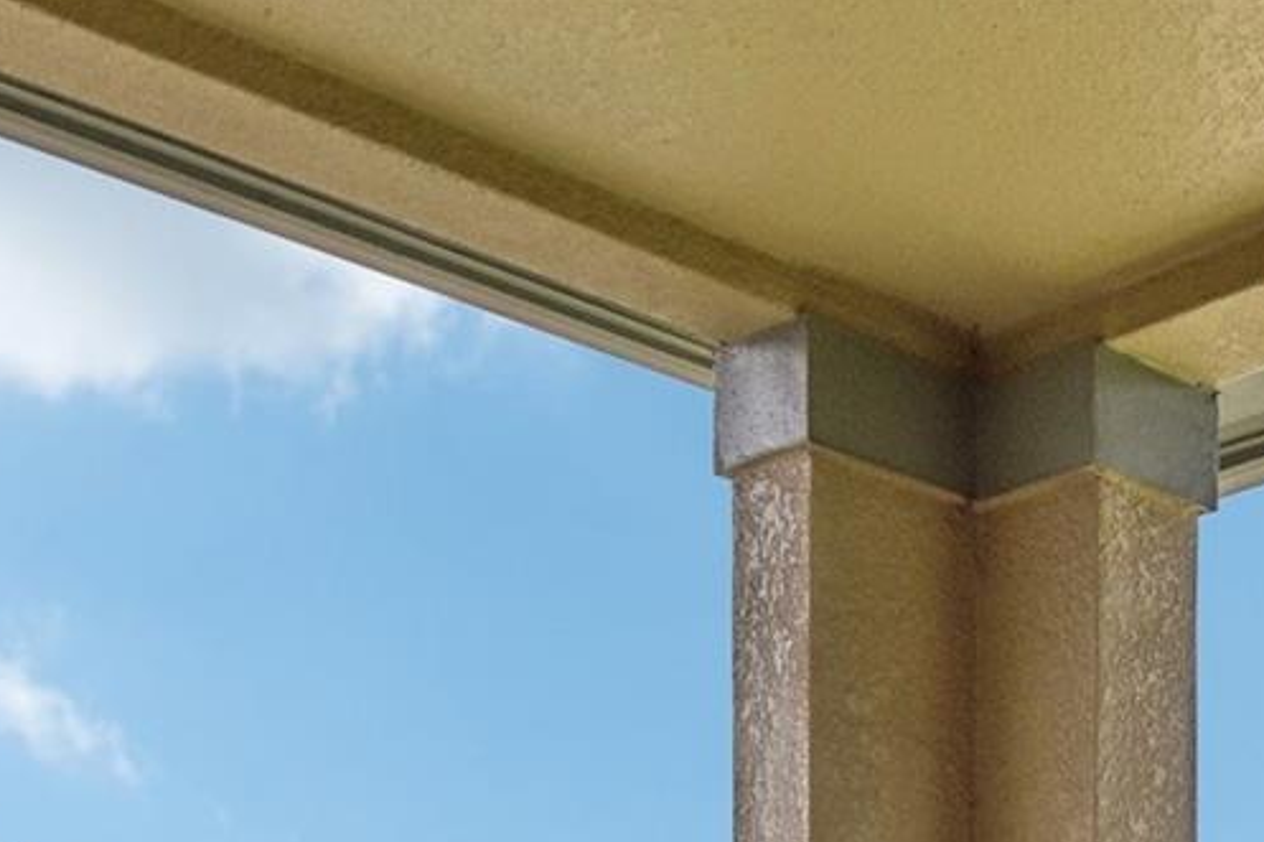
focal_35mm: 58
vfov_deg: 19.6
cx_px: 1790
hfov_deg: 26.8
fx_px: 2036
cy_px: 1344
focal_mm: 18
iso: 400
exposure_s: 1/800
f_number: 10
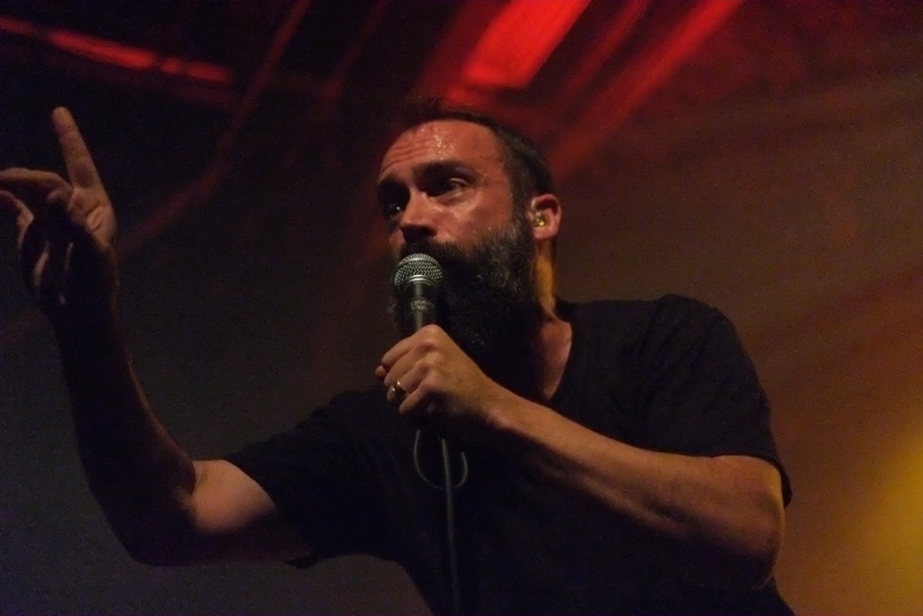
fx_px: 1359
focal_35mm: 53
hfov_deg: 37.5
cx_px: 462
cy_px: 308
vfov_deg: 25.5
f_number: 1.4
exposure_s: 1/4000
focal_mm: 35
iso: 25600
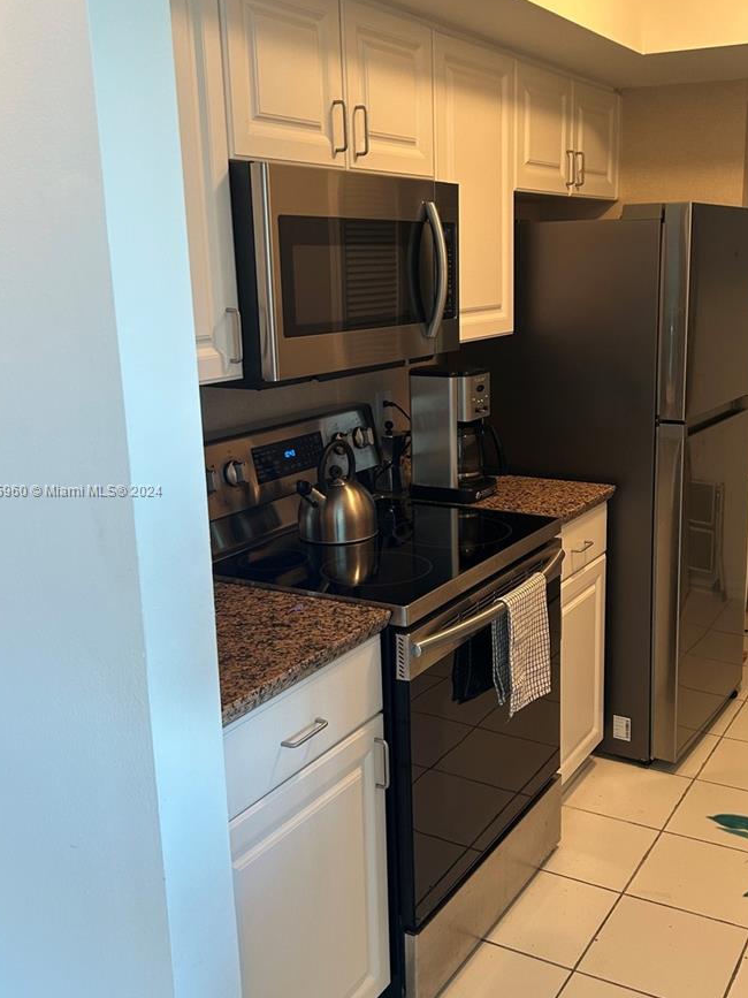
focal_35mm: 36
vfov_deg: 51.4
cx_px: 468
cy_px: 492
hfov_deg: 39.4
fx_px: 1037
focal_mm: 5.7
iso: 100
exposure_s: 1/60
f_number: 1.5
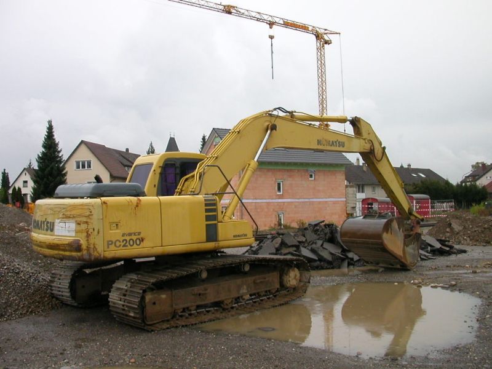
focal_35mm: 37
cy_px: 184
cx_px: 246
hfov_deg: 50.1
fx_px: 526
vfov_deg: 38.7
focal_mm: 5.6
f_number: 4.5
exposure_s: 1/218
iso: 100
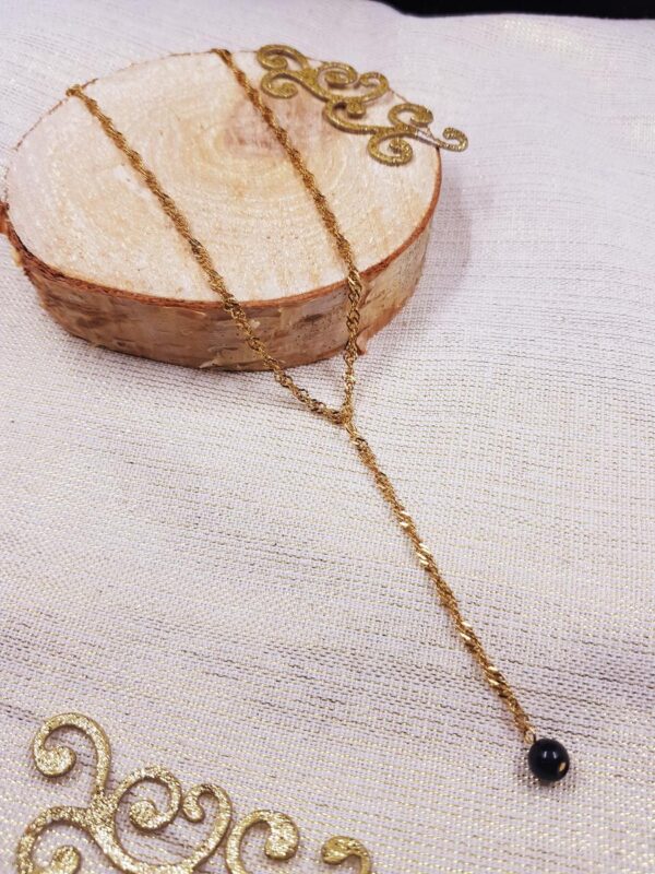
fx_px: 656
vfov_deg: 67.3
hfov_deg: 53.1
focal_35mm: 26
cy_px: 437
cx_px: 328
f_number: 1.7
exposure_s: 1/189
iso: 40
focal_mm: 4.2
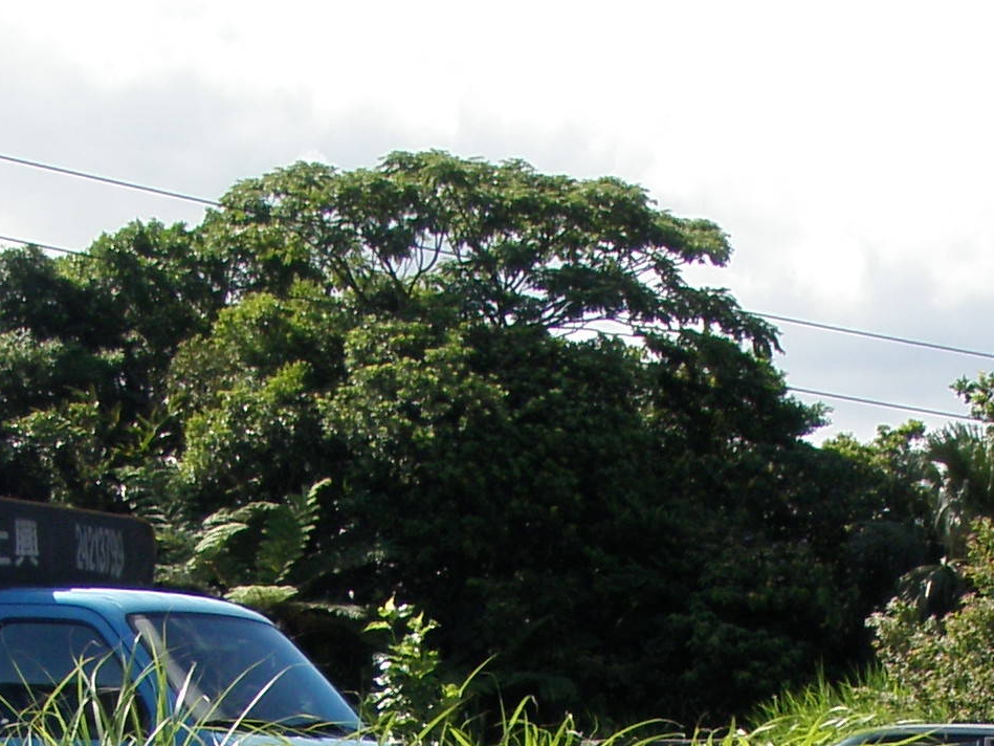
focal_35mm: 146
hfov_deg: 13.5
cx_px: 723
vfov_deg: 9.8
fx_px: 4193
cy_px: 1232
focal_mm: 6.7
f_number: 3.5
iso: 80
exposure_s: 1/500
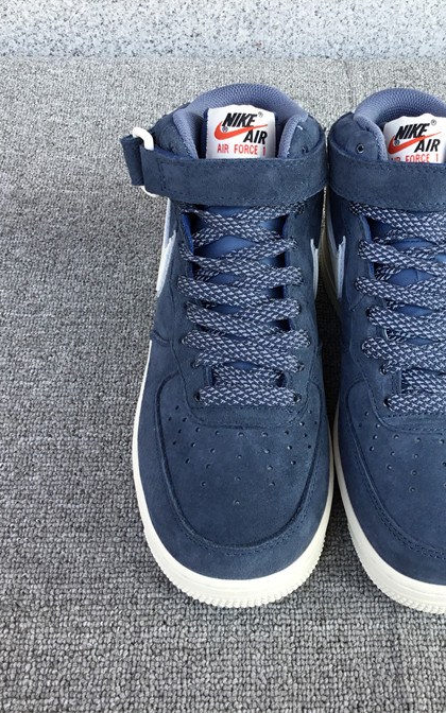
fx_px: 856
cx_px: 321
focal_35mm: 44
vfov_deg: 45.3
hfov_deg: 28.9
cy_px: 356
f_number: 2.4
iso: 25
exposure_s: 1/120
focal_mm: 3.3
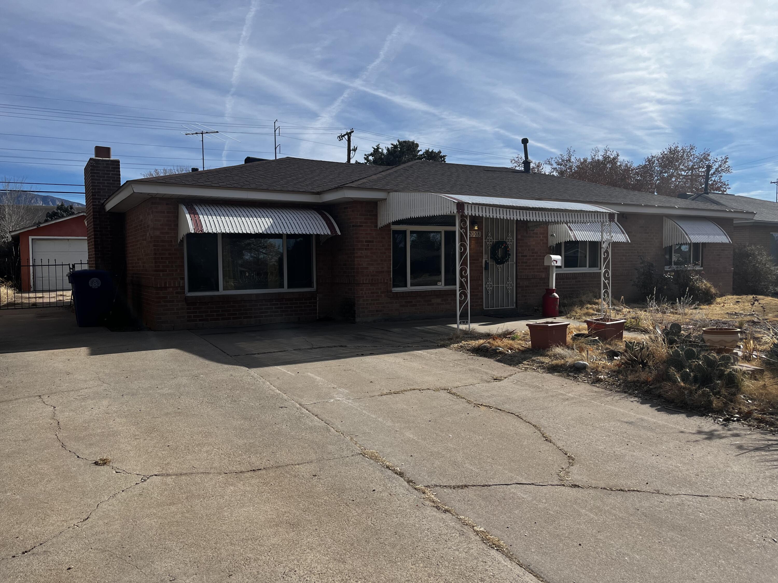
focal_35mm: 26
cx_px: 389
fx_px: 584
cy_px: 292
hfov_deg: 67.3
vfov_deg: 53.1
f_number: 1.6
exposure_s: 1/4854
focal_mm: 5.1
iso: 50
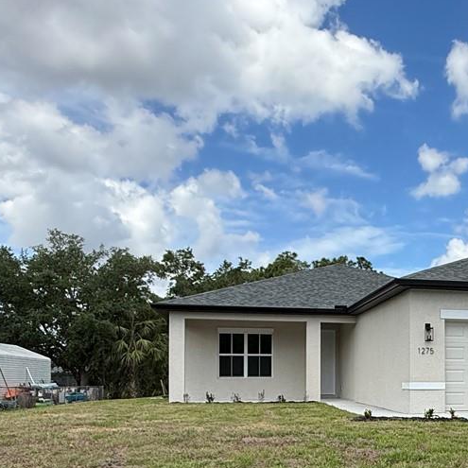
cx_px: 401
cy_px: 367
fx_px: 612
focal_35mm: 40
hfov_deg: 39.5
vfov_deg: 40.3
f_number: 2.2
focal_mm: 2.22
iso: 50
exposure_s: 1/1795
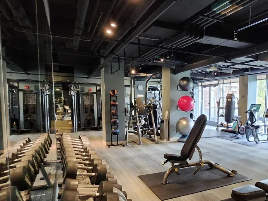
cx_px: 188
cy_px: 128
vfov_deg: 50.7
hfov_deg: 62.9
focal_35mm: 27
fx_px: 209
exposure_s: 1/24
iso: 640
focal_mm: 1.74
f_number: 2.2
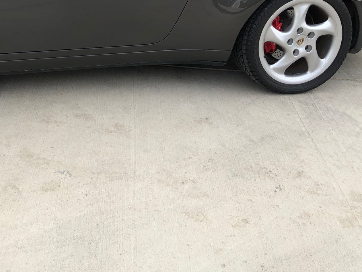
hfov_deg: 30.2
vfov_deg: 22.9
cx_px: 56
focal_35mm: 62
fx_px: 649
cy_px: 15
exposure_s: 1/407
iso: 20
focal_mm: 3.99
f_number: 1.8
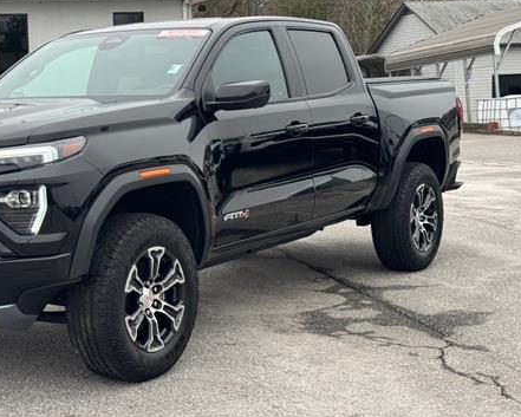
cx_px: 164
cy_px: 183
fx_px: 1049
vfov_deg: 22.5
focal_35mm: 68
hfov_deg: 27.7
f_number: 1.78
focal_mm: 6.76
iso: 64
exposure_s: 1/477
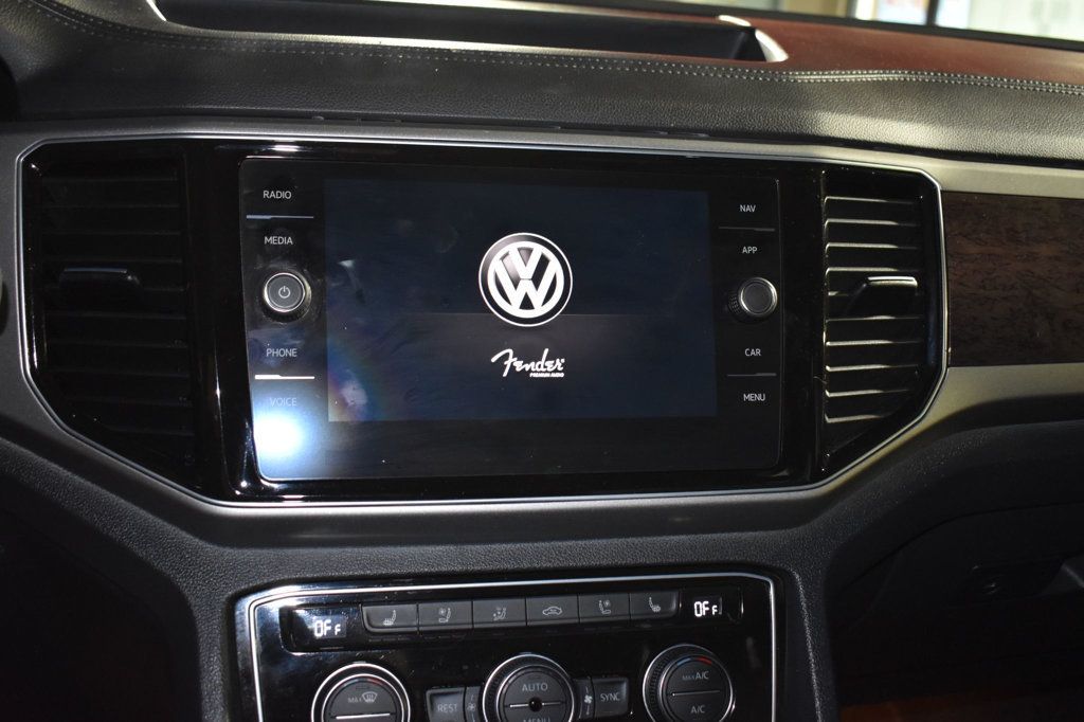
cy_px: 361
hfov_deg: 53.1
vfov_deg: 36.8
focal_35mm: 36
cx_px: 542
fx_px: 1084
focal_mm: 24
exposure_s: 1/13
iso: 1600
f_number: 4
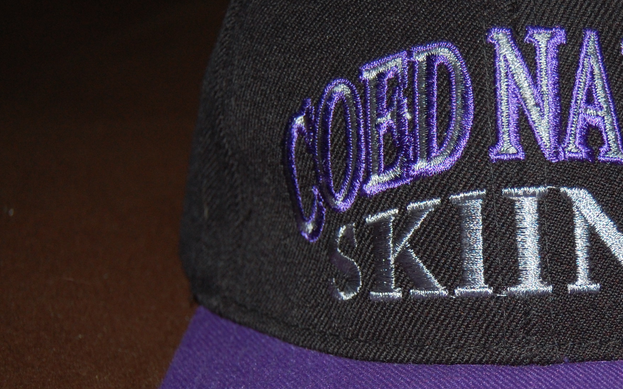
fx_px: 1390
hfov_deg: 24.7
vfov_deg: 15.9
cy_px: 275
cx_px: 531
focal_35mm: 82
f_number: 4.5
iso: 400
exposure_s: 1/60
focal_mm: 31
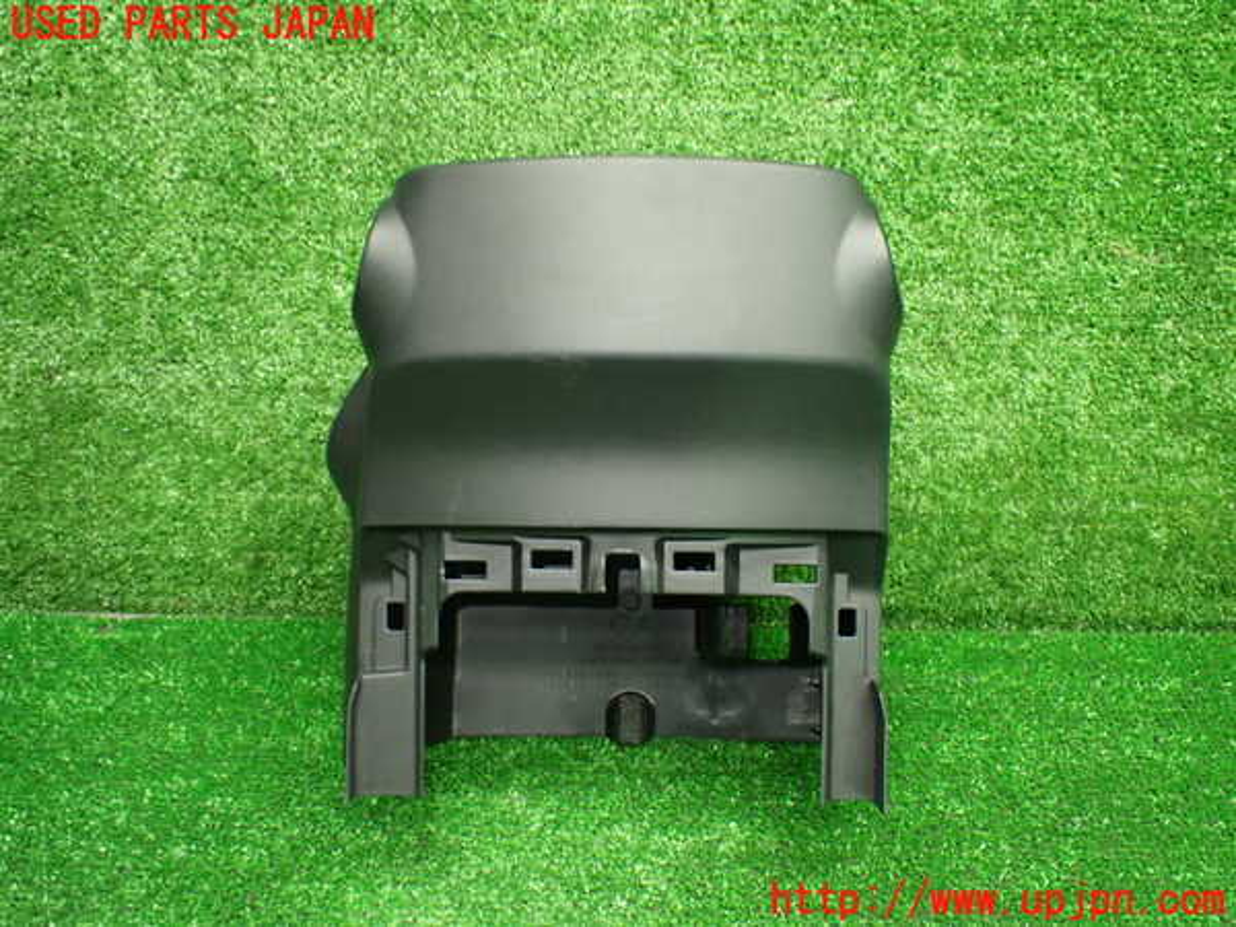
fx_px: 1071
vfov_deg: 46.8
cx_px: 618
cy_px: 464
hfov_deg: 60.0
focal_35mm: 30
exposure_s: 1/80
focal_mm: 5.4
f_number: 2.3
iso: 800
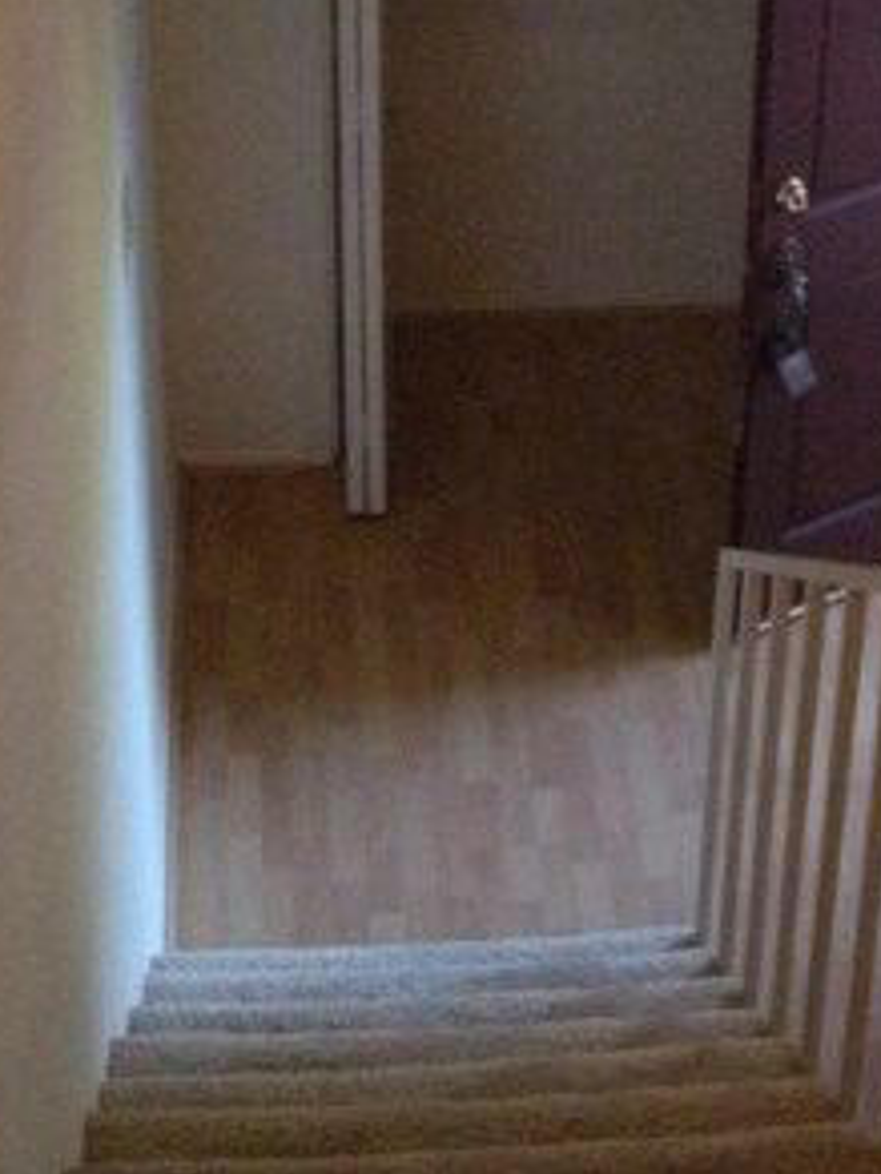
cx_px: 809
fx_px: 3122
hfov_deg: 15.8
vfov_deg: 20.4
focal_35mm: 92
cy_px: -101
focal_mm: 5.9
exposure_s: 1/42
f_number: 3.8
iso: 400
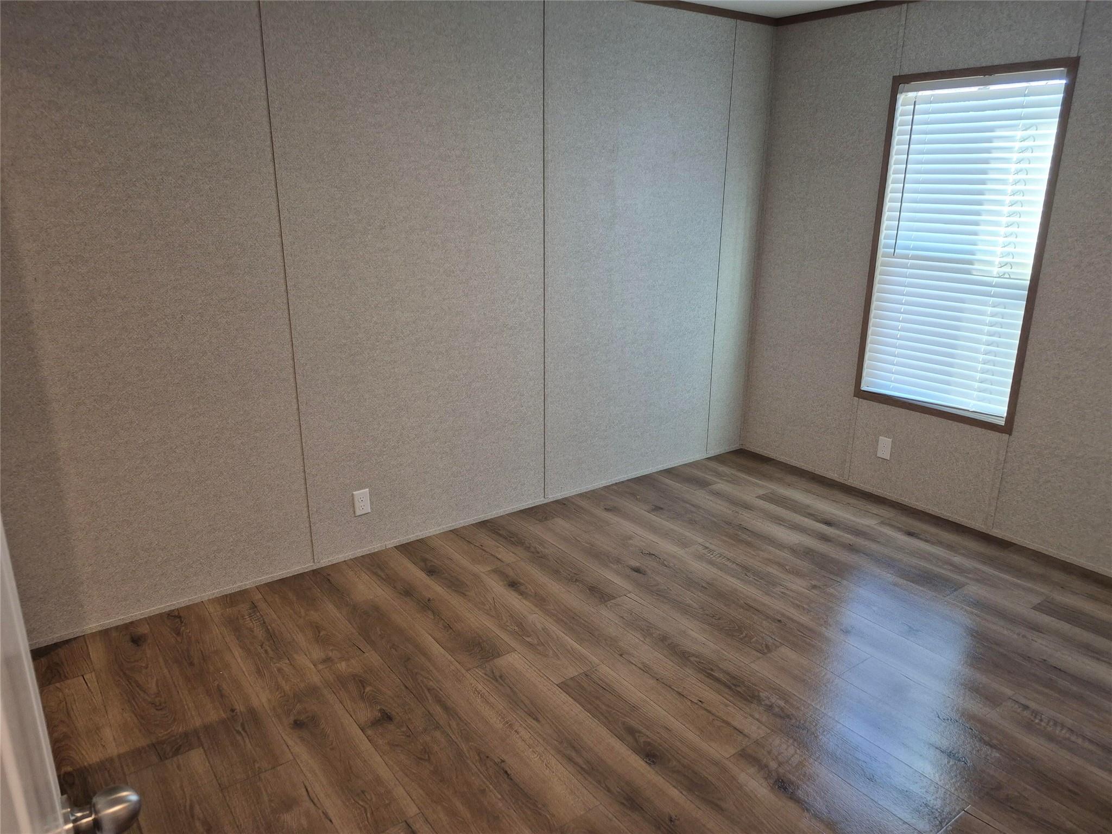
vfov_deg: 58.9
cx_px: 556
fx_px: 739
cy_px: 417
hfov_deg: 73.9
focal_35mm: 23
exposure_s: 1/120
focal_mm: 5.4
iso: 200
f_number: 1.8
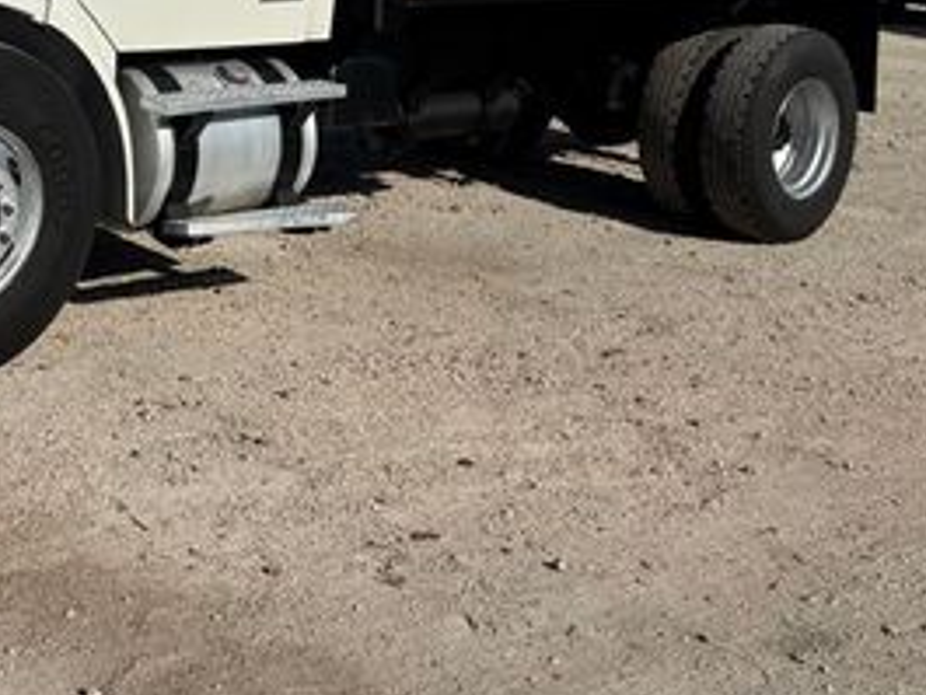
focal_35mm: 58
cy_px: -98
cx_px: 234
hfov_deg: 32.6
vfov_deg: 23.5
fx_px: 1552
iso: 80
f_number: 1.78
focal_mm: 6.76
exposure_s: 1/11905
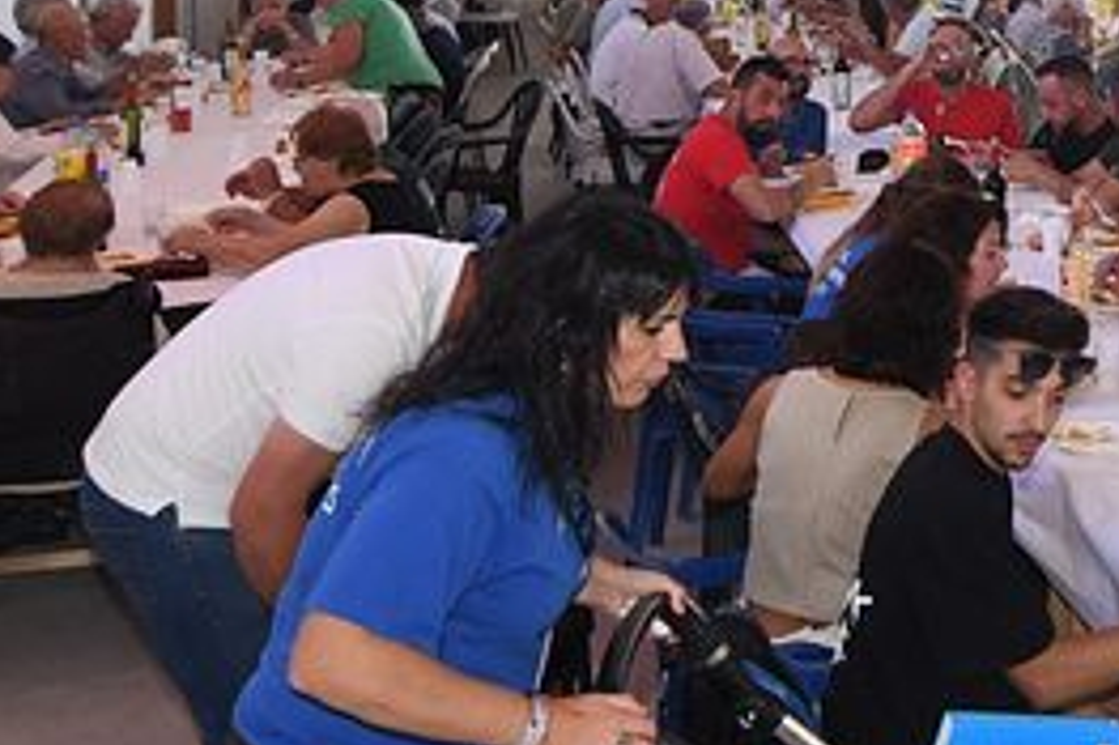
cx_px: 1251
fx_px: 2112
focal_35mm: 68
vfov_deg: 19.3
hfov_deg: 27.1
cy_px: -43
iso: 800
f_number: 4
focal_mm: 14
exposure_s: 1/60
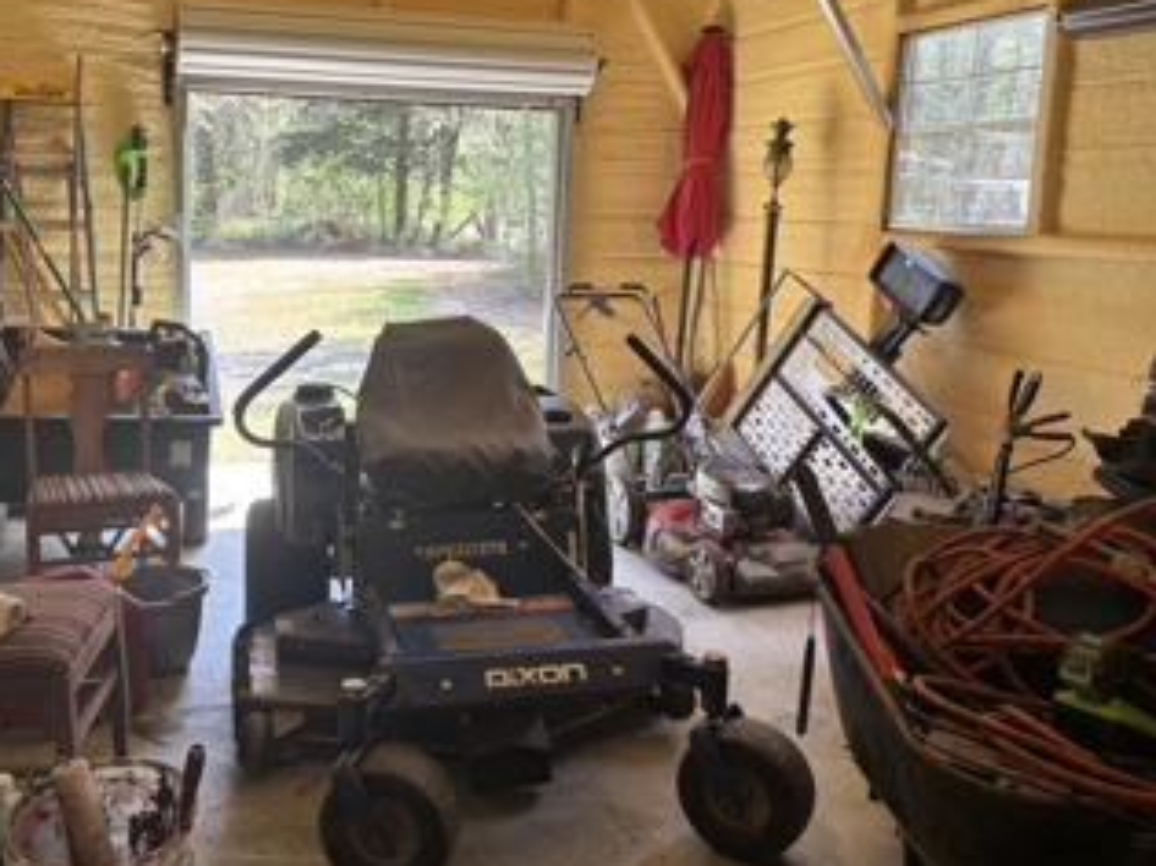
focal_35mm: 33
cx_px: 484
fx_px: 1102
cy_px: 378
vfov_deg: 42.8
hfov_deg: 55.1
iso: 50
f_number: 1.6
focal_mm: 5.96
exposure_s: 1/121
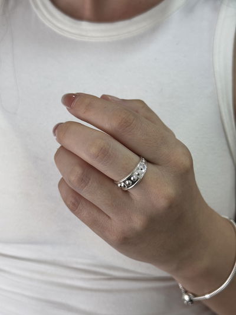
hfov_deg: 30.3
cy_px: 158
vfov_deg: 39.6
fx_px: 436
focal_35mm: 48
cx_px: 118
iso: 80
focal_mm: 6.76
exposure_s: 1/100
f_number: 1.78
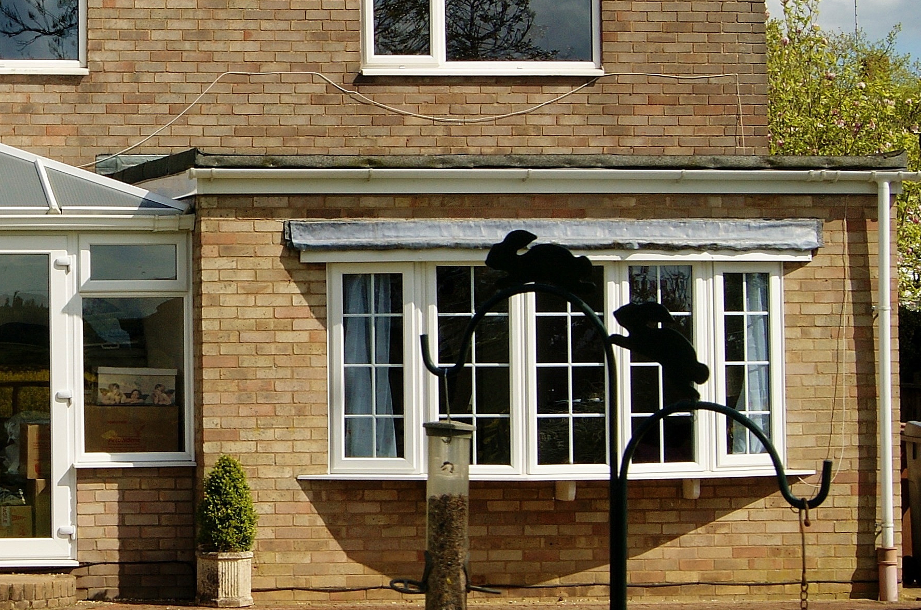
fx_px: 2962
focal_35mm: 116
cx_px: 56
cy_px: 216
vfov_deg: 11.8
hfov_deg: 17.4
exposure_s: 1/200
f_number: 13
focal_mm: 30
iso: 100
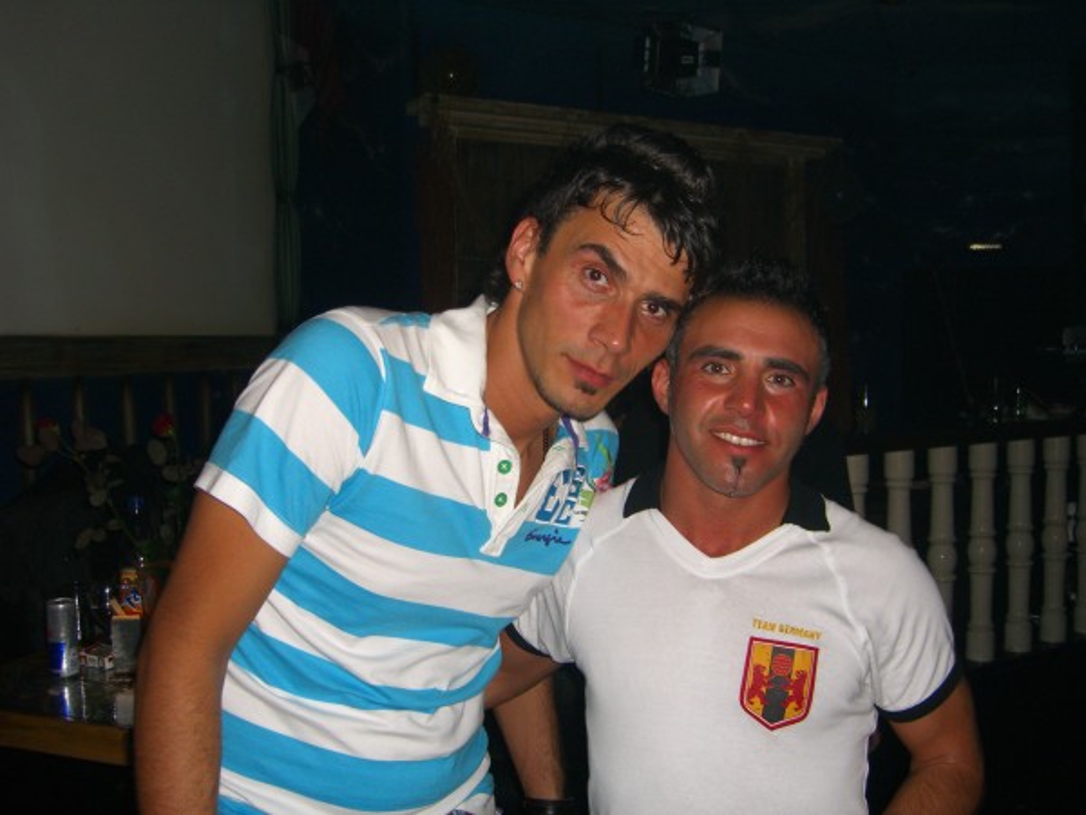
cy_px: 408
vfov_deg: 37.7
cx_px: 543
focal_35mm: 38
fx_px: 1192
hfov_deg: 49.0
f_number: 2.8
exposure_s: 1/60
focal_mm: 7.9
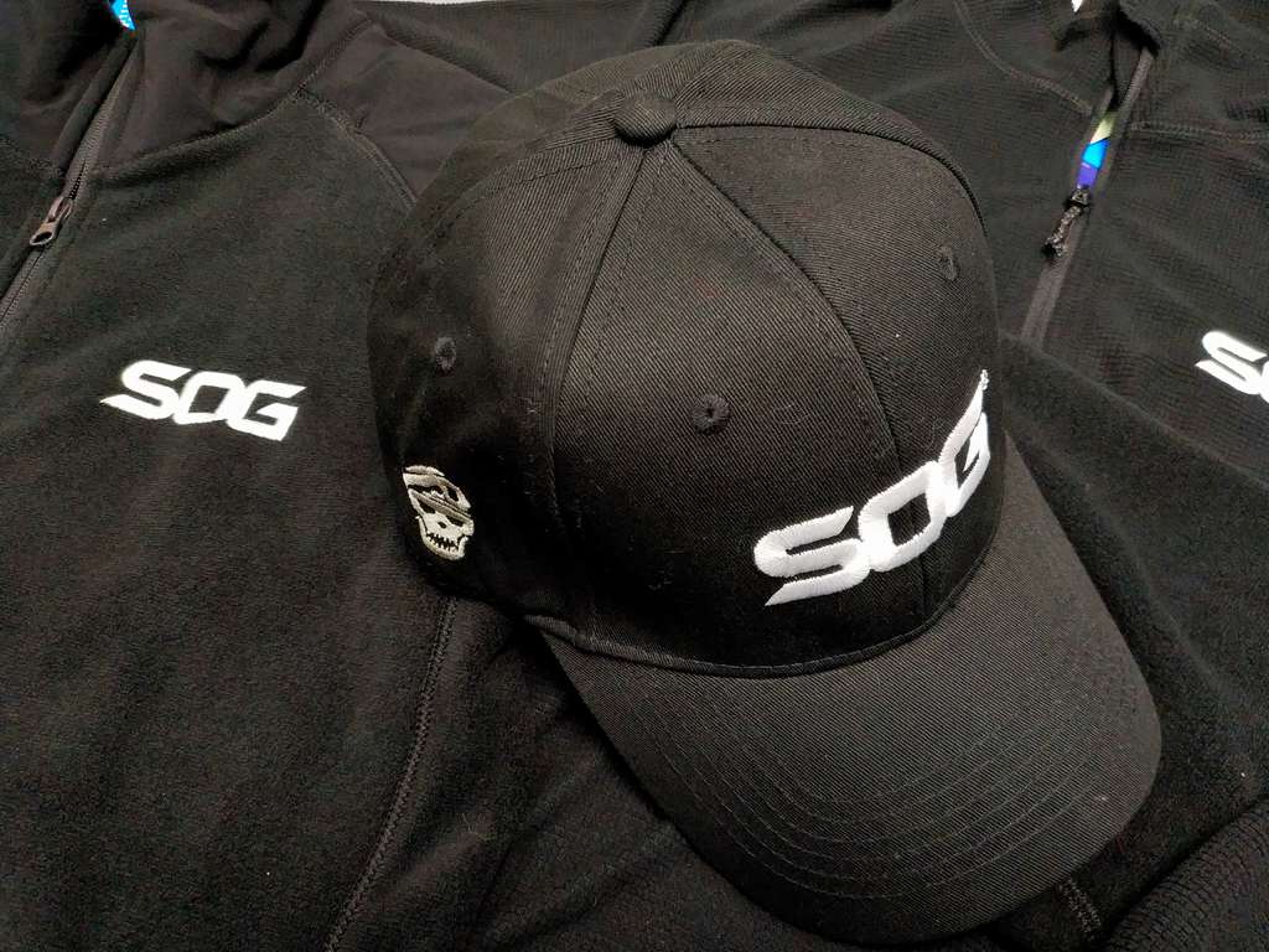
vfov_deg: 44.2
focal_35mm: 32
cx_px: 634
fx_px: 1173
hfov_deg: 56.8
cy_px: 476
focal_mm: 4.5
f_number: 2
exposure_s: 1/25
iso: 444
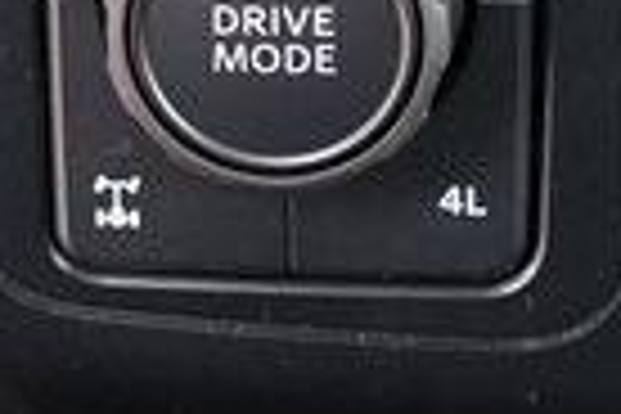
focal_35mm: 148
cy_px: -146
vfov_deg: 9.1
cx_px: 346
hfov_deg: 13.9
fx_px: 2553
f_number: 4
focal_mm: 32
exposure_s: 1/60
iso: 1250
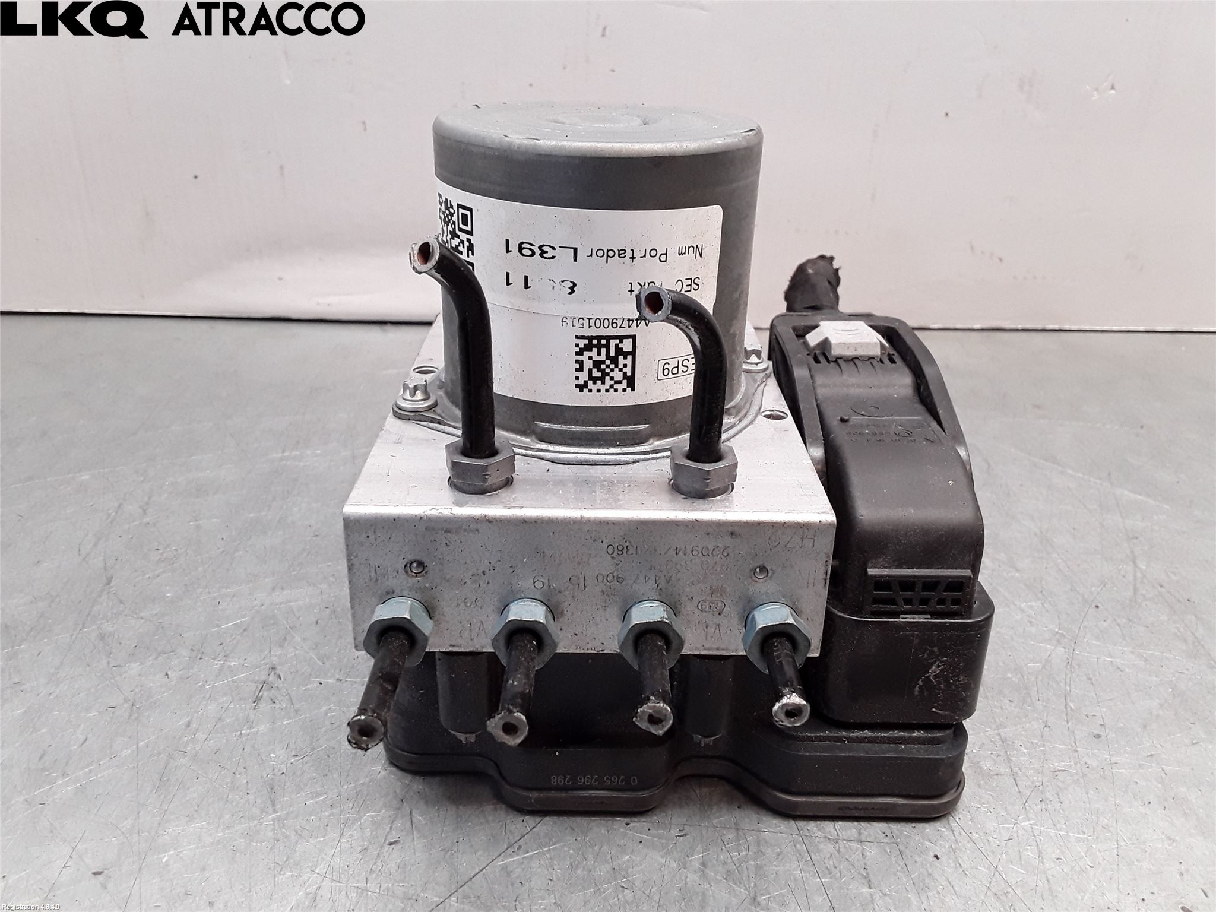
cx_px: 608
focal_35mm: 28
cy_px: 456
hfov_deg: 63.4
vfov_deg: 49.7
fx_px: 984
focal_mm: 2.91
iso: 100
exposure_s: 1/100
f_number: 1.9
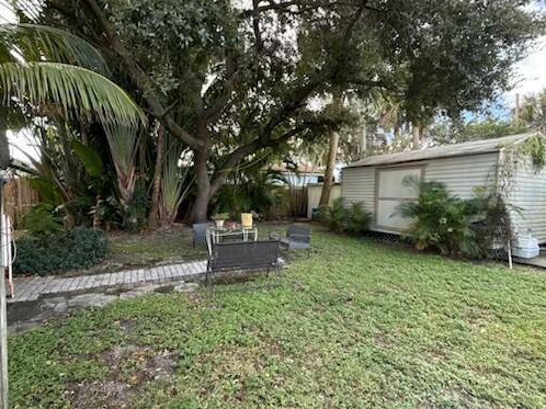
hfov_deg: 87.7
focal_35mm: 18
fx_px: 284
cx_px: 260
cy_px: 214
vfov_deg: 71.5
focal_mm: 2.22
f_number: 2.2
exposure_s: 1/106
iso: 64
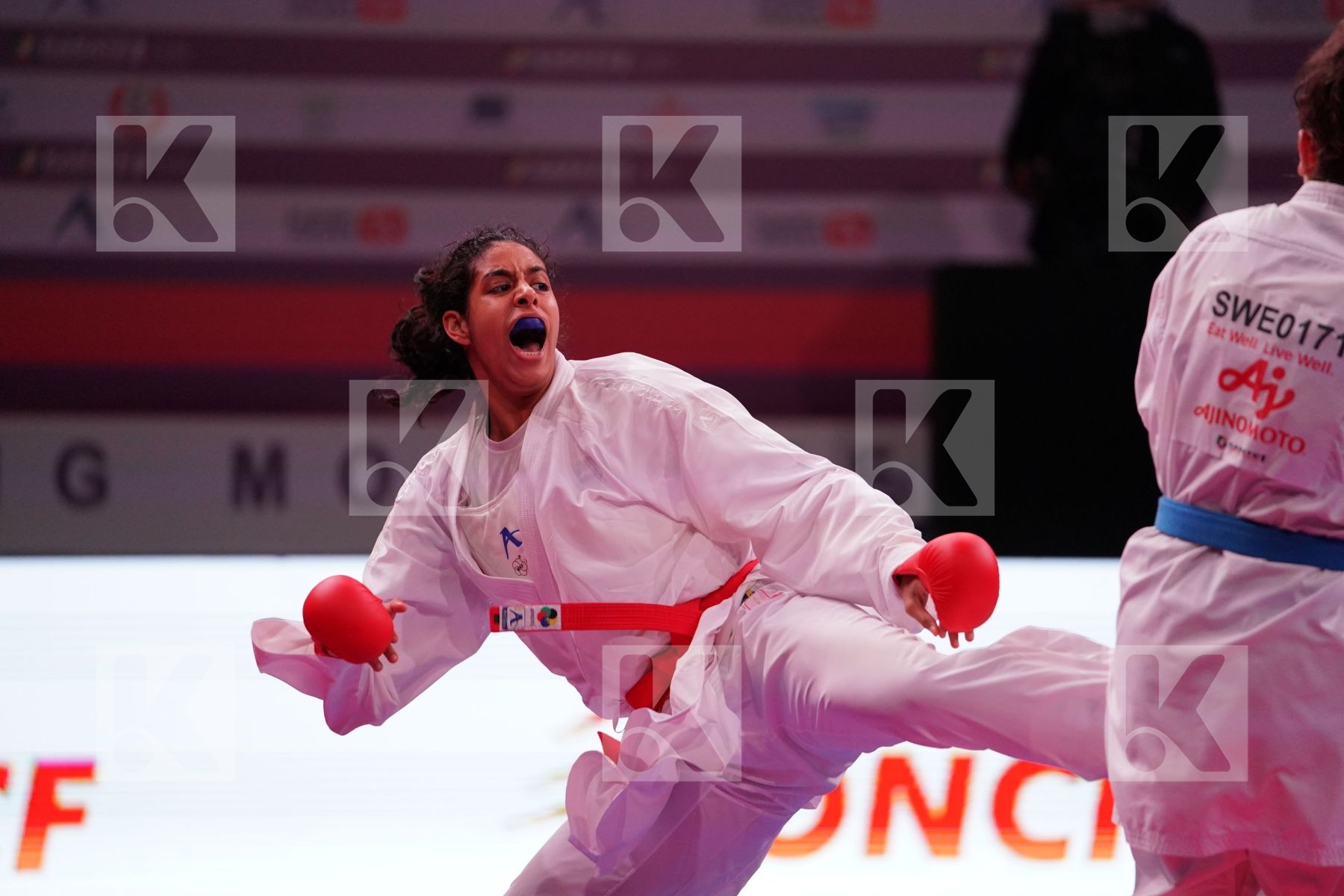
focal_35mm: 200
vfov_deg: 6.9
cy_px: 448
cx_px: 672
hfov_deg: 10.3
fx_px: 7466
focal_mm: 200
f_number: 2.8
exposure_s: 1/1000
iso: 3200
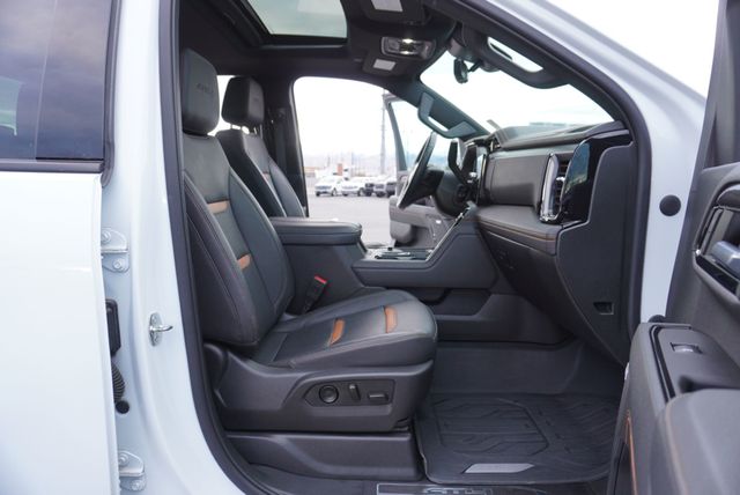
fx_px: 494
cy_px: 248
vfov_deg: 53.2
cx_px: 370
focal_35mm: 24
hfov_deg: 73.7
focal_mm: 16
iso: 400
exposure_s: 1/60
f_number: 4
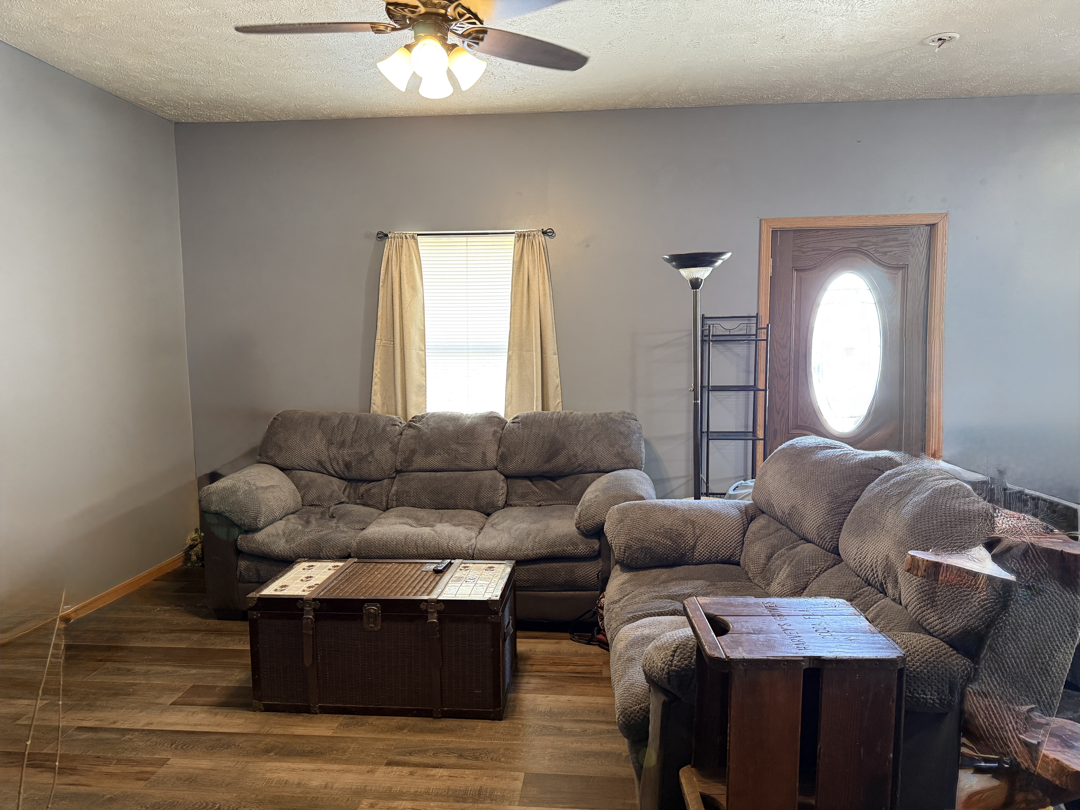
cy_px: 405
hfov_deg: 71.6
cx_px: 540
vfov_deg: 56.8
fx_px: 749
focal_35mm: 24
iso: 320
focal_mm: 6.76
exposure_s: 1/60
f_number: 1.78
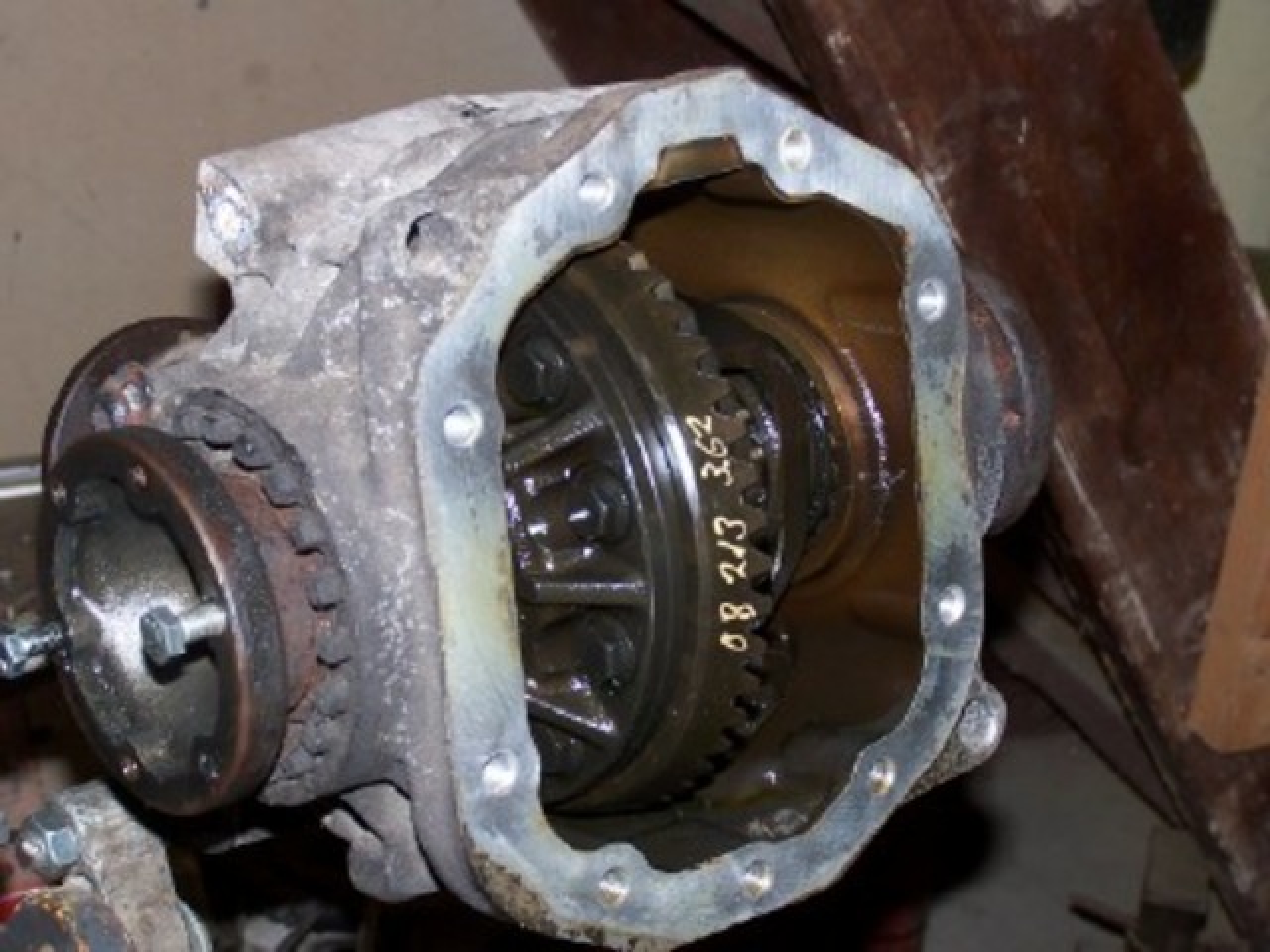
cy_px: 476
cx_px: 635
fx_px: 2752
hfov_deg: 26.0
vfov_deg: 19.6
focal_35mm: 75
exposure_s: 1/60
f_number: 3.2
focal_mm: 12.4
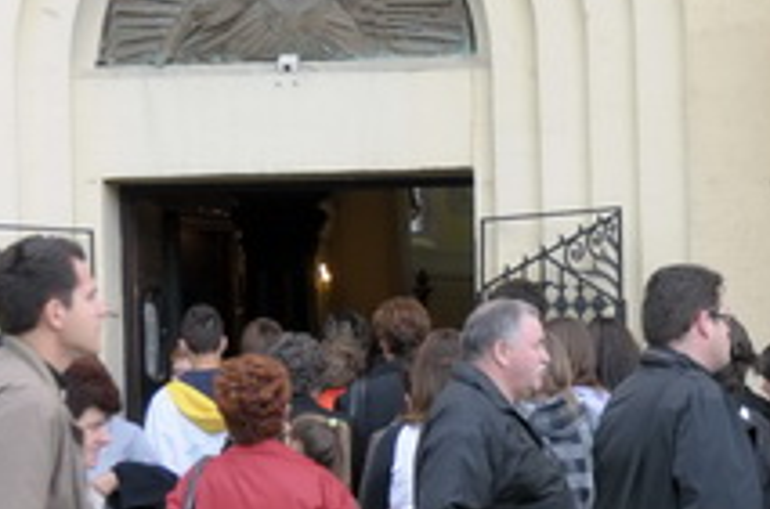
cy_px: 321
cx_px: 748
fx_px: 3426
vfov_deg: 8.5
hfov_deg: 12.7
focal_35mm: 161
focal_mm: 35
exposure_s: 1/100
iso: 200
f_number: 5
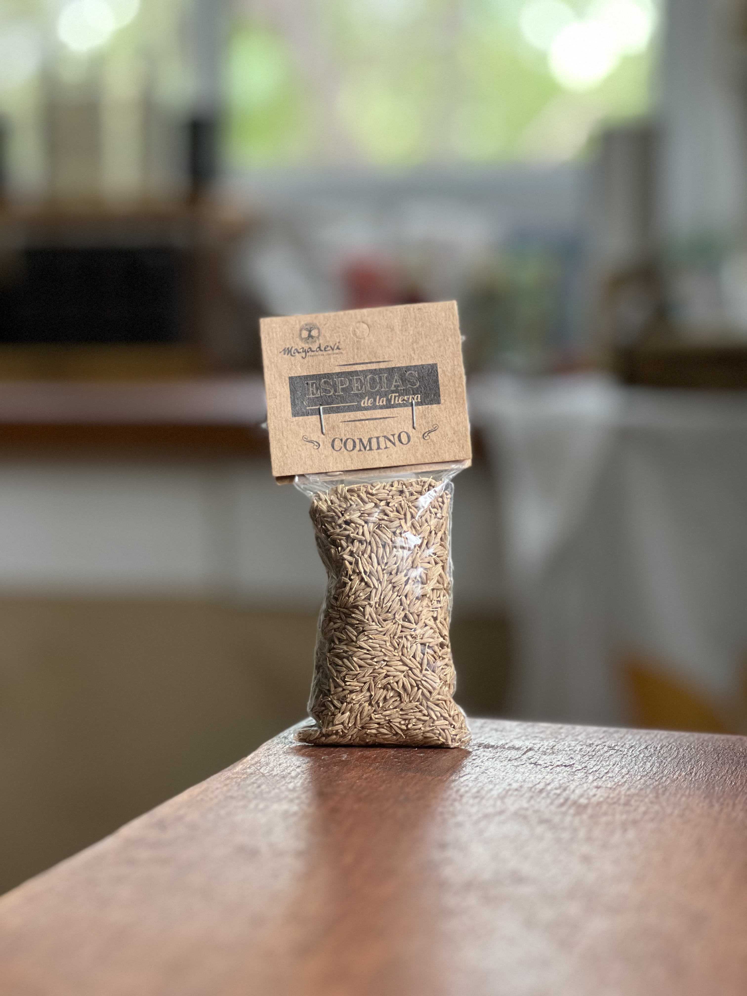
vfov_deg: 25.3
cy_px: 498
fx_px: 2216
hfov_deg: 19.1
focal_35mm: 77
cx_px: 374
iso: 250
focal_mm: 9
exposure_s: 1/72
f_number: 2.8
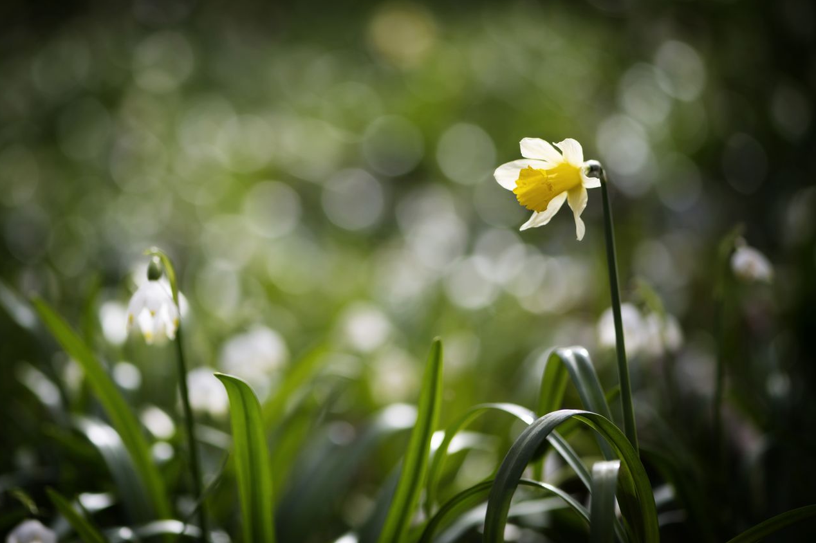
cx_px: 405
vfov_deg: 12.9
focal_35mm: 106
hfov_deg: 19.3
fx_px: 2401
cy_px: 272
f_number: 3
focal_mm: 105
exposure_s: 1/750
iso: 200
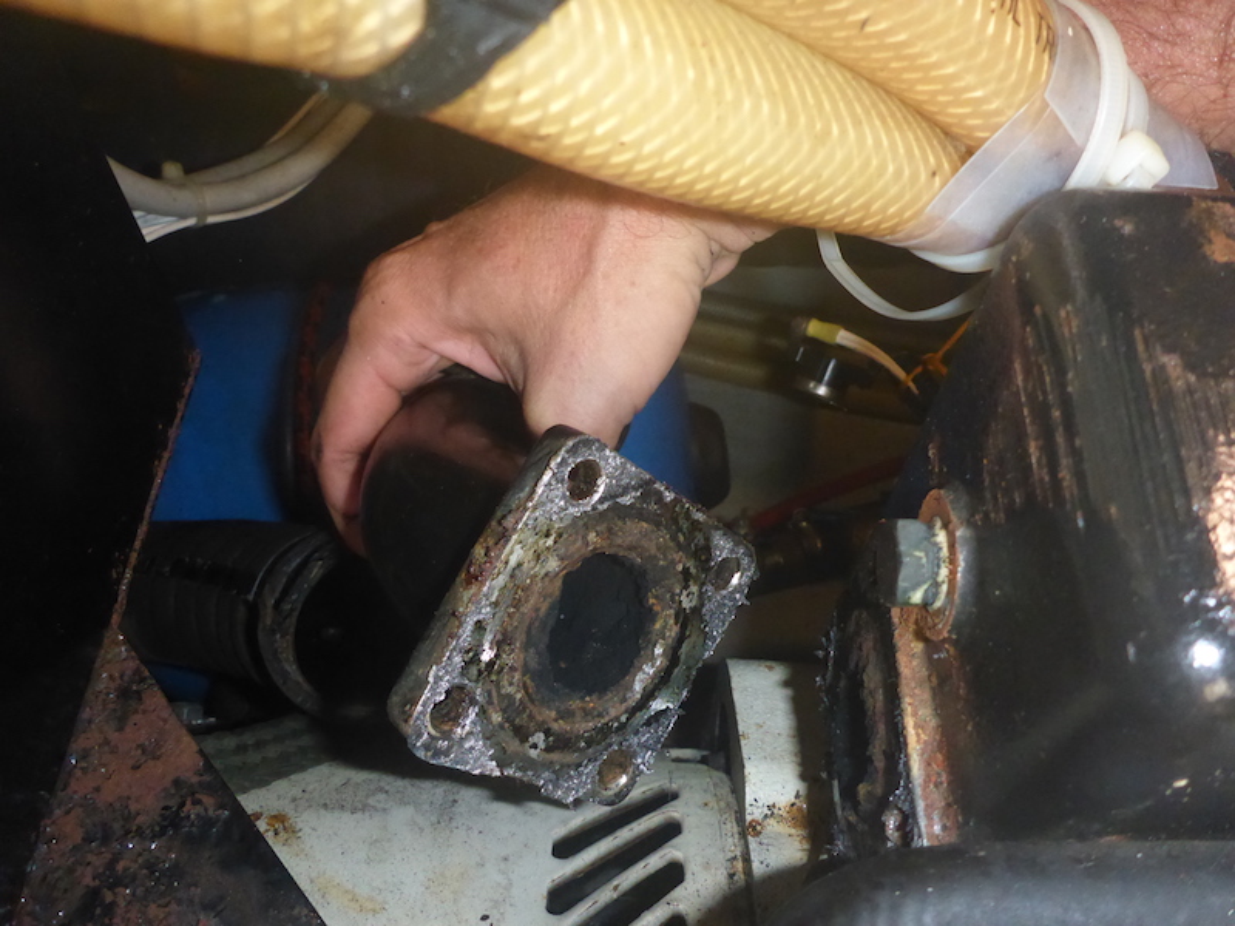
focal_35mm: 28
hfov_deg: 63.4
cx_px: 618
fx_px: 999
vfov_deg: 49.7
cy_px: 463
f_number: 3.3
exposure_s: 1/60
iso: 800
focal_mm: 4.9
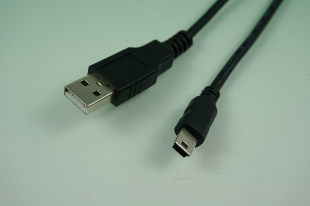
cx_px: 155
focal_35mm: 45
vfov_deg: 29.8
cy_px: 103
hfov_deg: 43.7
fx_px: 387
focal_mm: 30
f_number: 7.1
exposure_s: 1/100
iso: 100
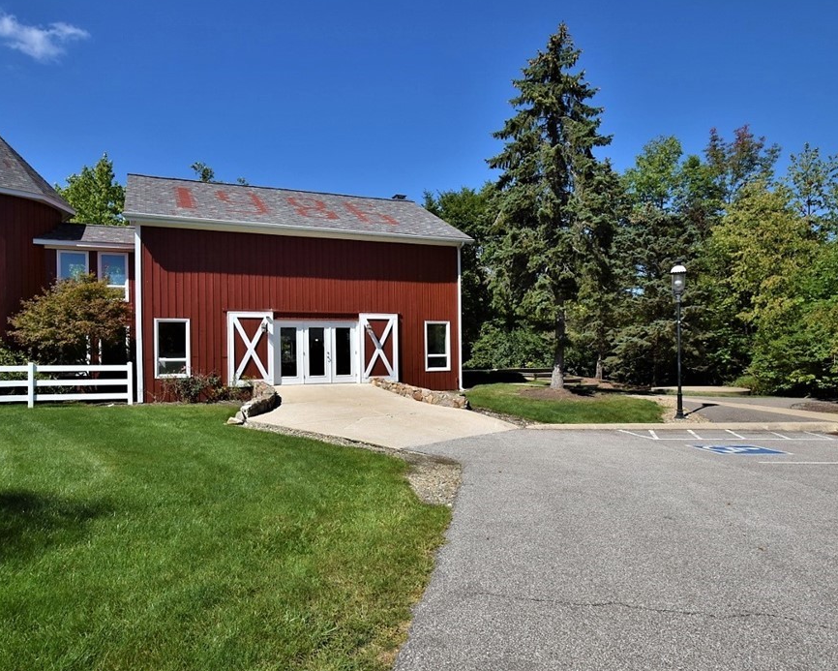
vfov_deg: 67.3
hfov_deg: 79.0
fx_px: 503
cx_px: 352
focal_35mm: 20
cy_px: 336
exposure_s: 1/500
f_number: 16
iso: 200
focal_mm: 11.5
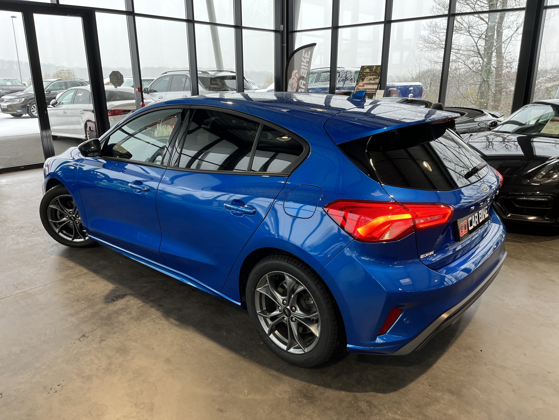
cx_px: 280
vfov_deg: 53.1
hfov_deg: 67.3
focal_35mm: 26
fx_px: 420
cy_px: 210
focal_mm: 5.1
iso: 125
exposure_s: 1/100
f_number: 1.6
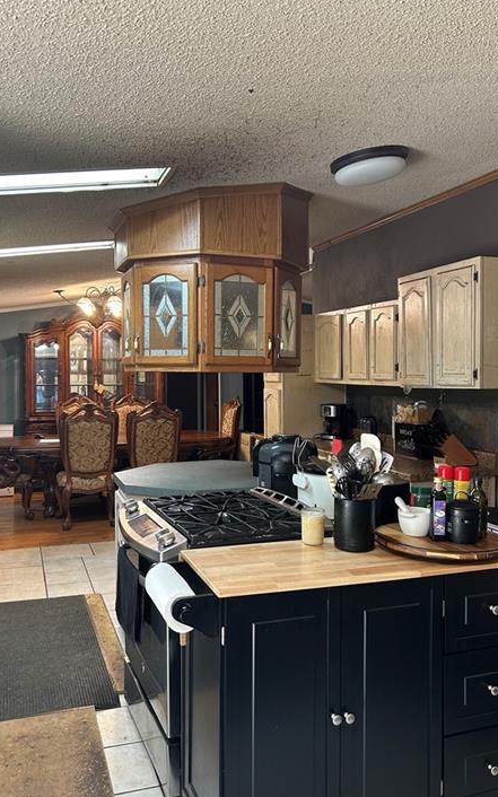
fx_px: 652
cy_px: 388
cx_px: 241
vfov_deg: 62.9
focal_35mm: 30
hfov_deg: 41.8
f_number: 1.5
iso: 125
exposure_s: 1/60
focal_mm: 5.7
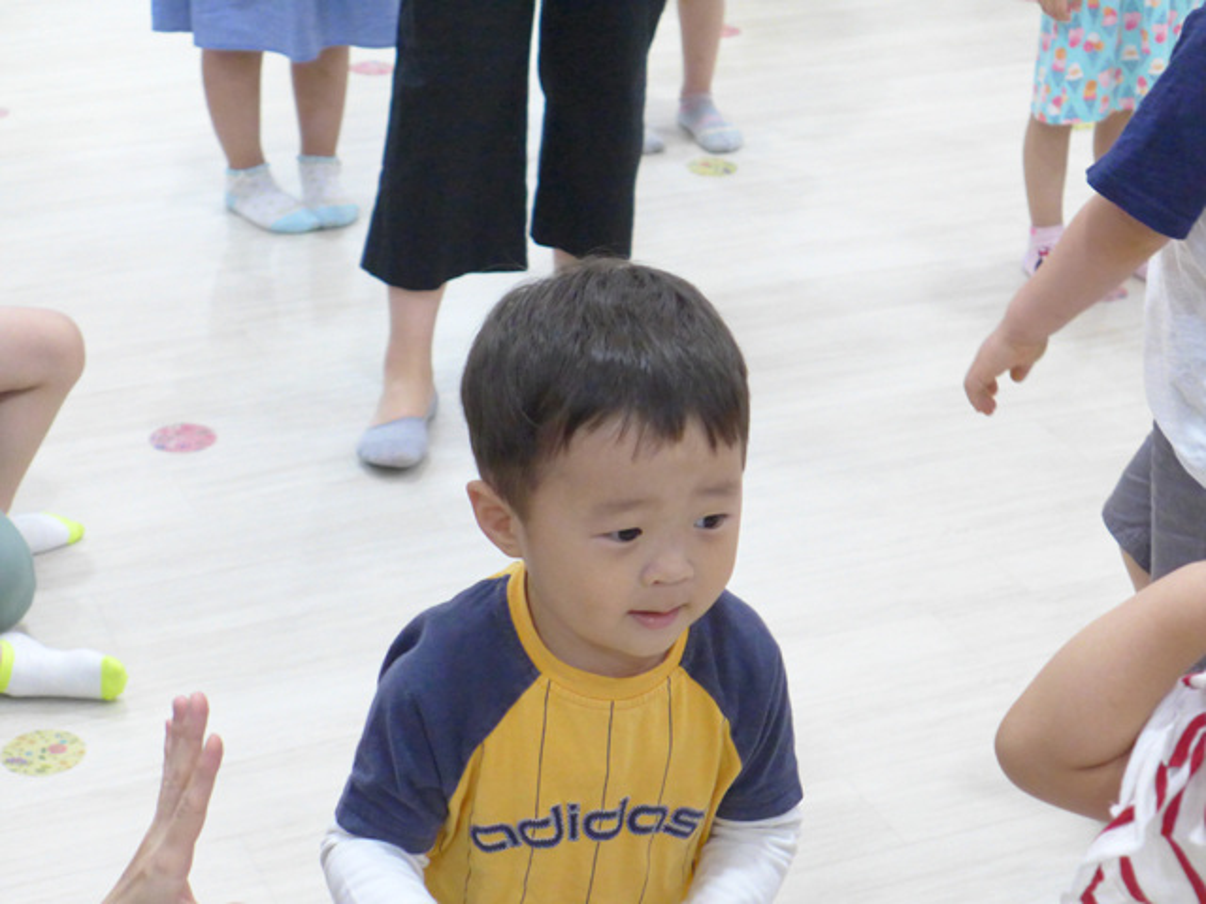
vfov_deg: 19.6
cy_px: 452
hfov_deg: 26.0
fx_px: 2613
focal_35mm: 75
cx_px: 603
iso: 1250
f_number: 2.2
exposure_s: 1/400
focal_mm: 14.7
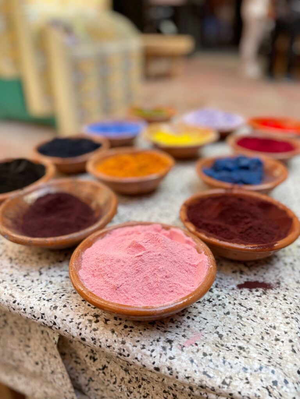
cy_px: 200
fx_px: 300
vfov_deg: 67.3
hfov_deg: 53.1
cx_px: 150
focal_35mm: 26
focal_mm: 4.2
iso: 50
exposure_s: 1/428
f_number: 1.6
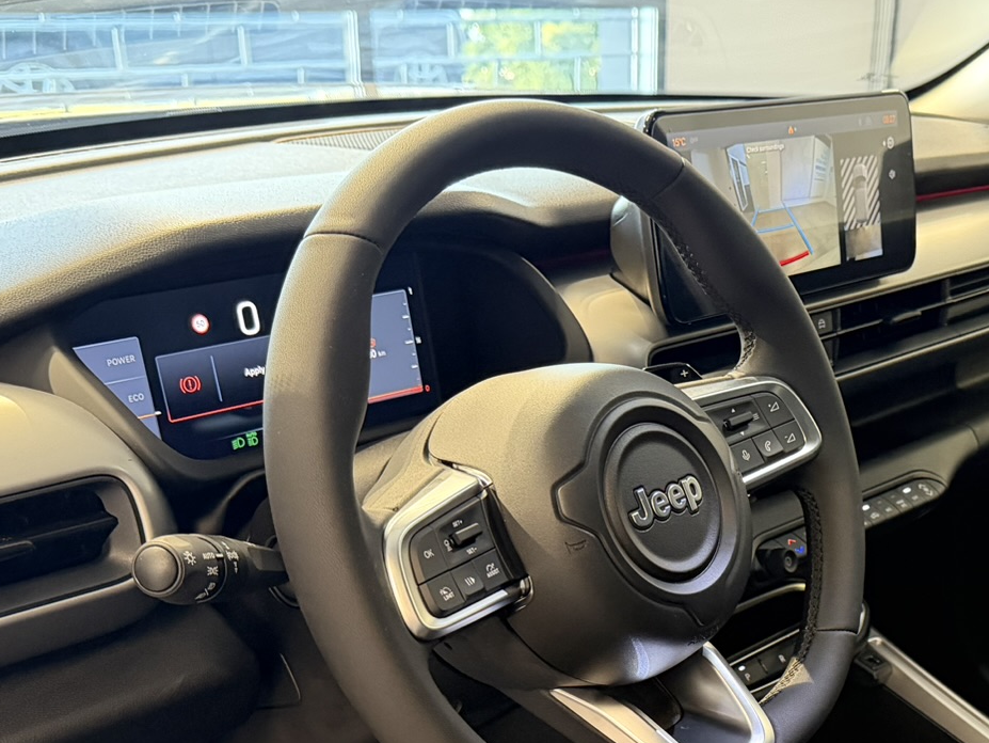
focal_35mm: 53
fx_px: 1515
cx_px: 785
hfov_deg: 35.1
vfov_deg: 26.3
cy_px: 722
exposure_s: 1/46
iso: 800
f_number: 1.78
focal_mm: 6.76
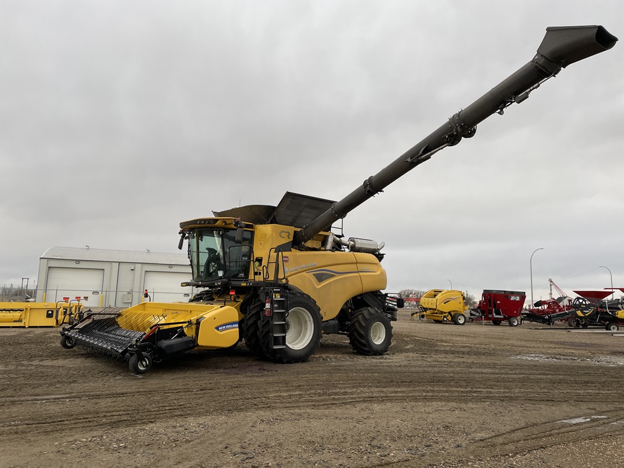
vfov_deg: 53.1
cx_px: 312
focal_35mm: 26
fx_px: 469
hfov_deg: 67.3
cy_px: 234
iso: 32
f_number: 1.6
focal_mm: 4.2
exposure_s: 1/270
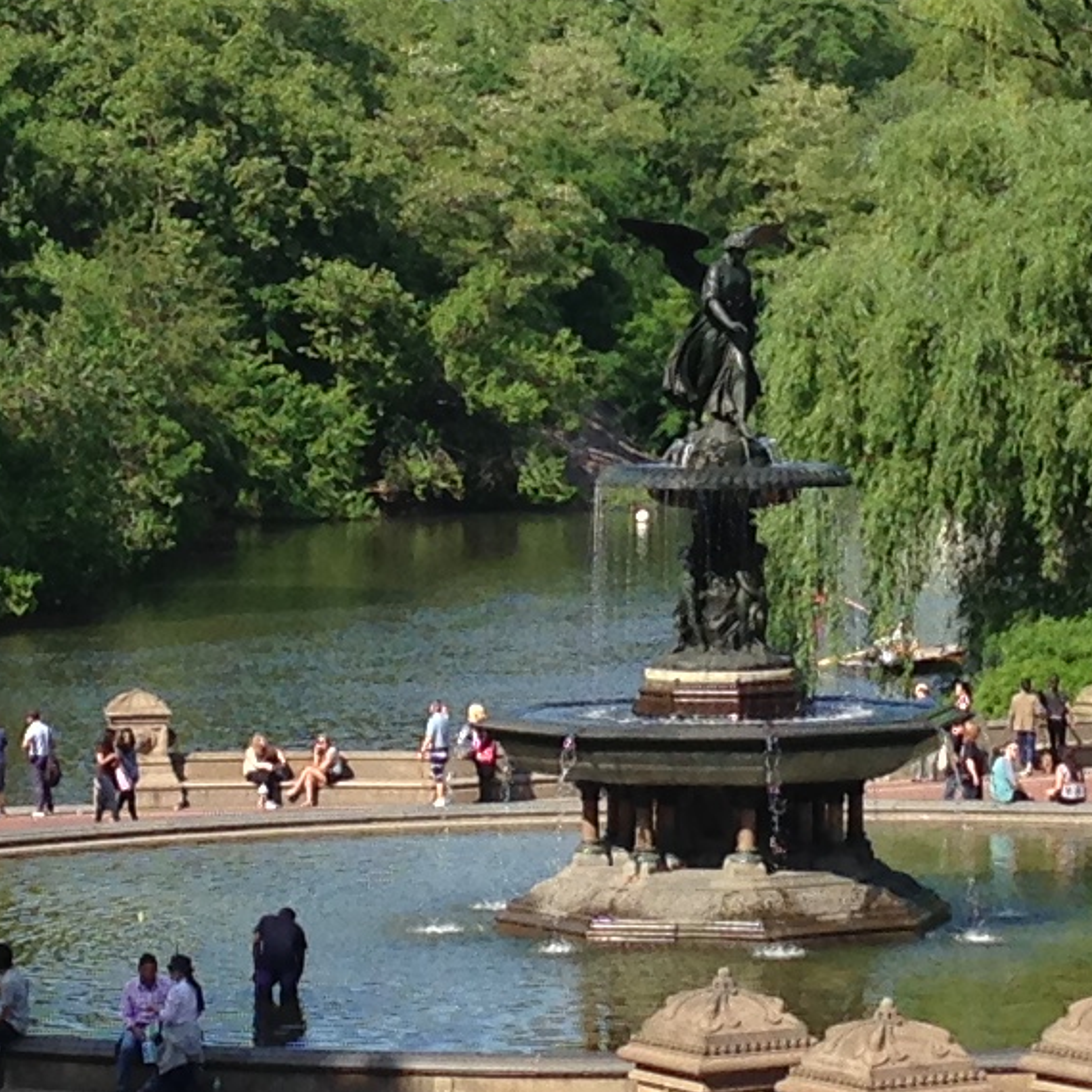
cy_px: 171
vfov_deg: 10.4
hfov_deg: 10.5
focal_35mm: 167
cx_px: 561
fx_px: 5960
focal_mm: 4.12
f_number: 2.4
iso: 50
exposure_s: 1/1153
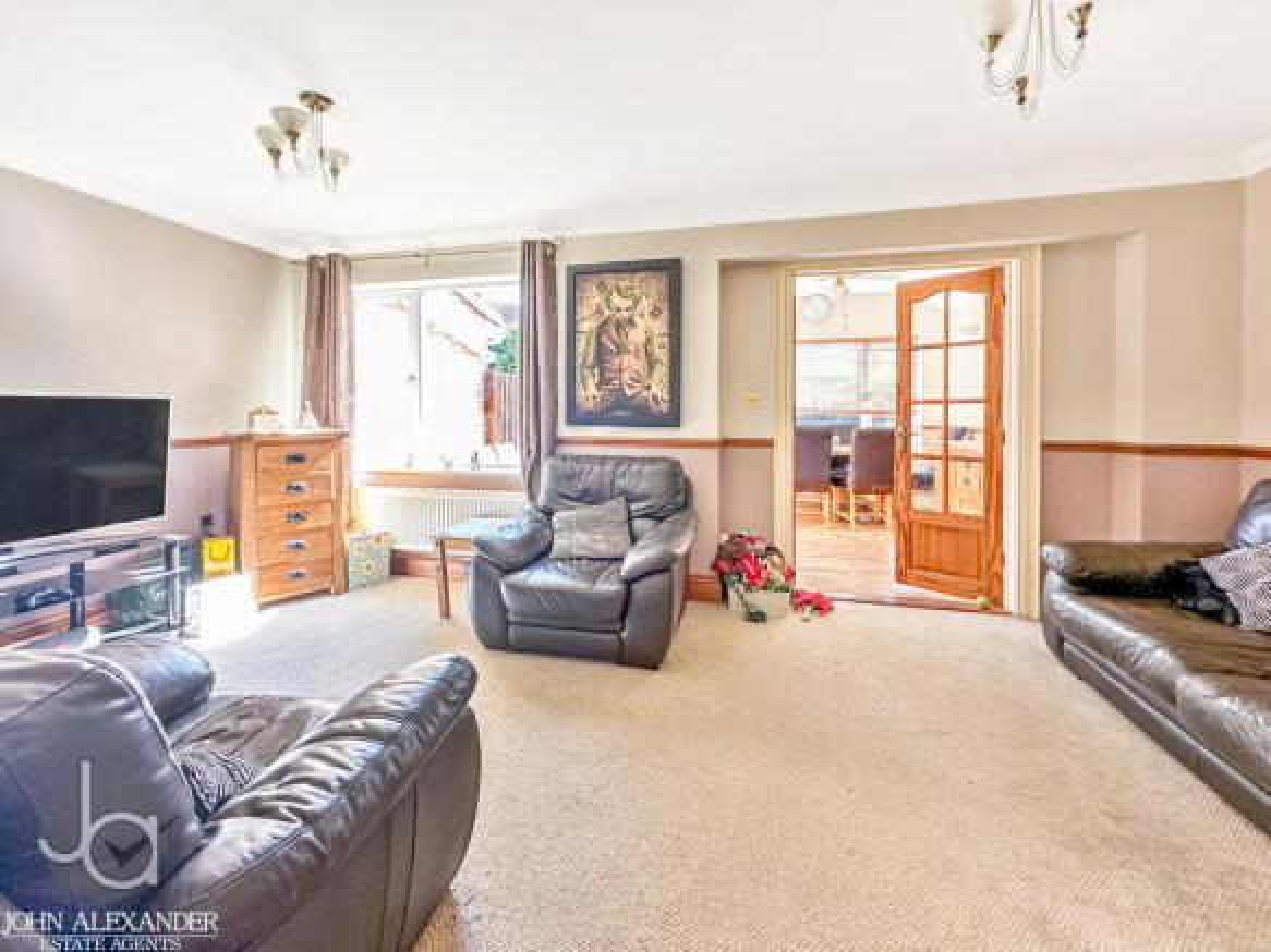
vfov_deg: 85.7
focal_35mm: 14
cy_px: 476
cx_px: 636
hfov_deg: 102.1
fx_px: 514
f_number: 2.2
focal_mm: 2.22
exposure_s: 1/100
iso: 250
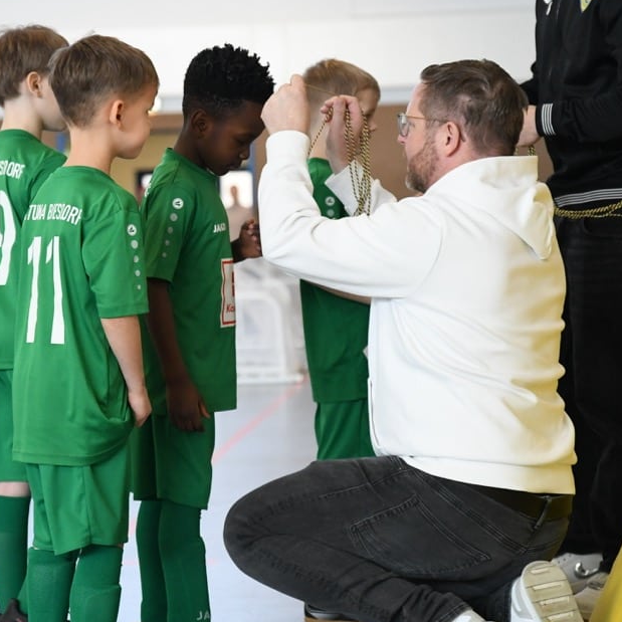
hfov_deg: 15.9
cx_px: 198
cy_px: 206
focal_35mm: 109
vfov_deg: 15.9
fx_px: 2216
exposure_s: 1/640
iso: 5000
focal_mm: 62
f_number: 2.8
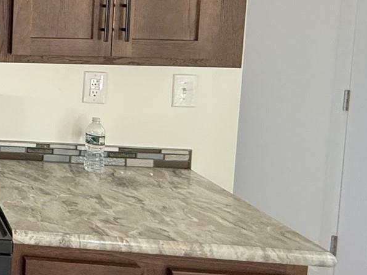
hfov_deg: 27.8
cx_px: -176
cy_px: 25
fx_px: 509
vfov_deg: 29.0
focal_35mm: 48
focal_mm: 2.22
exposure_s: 1/60
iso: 400
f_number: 2.2
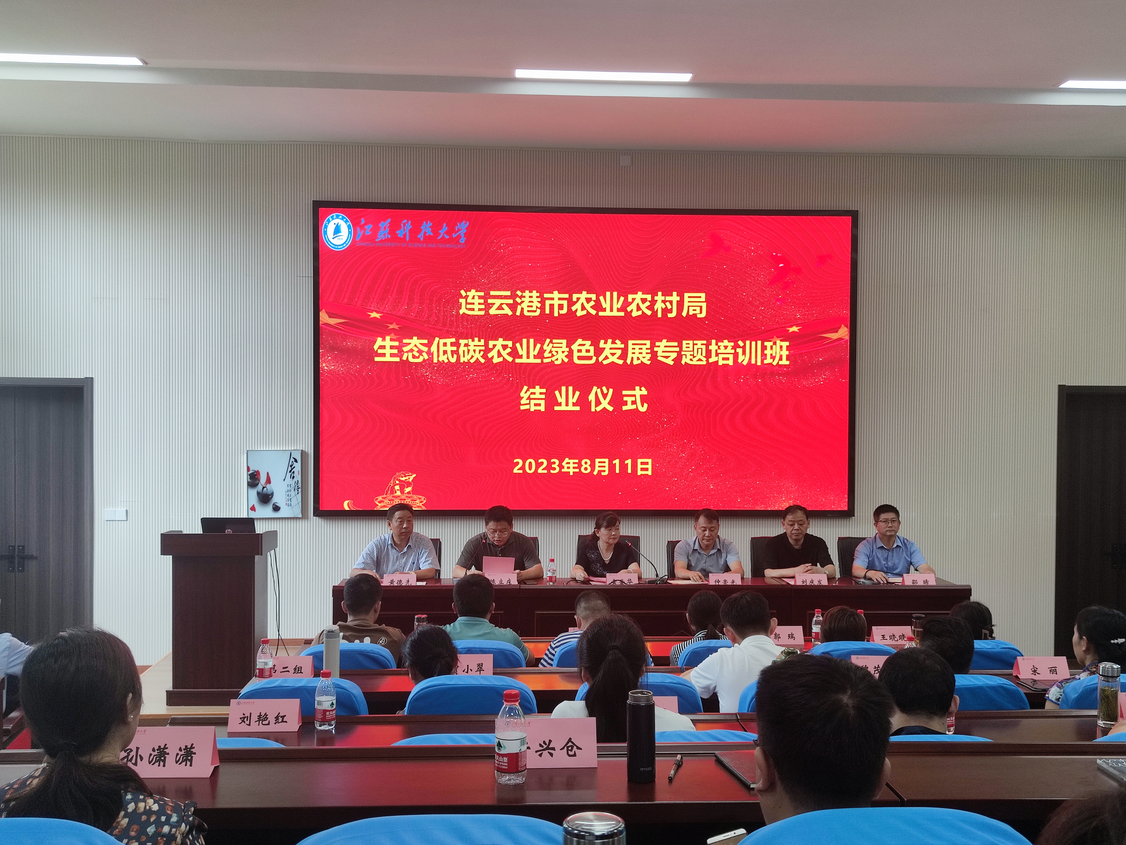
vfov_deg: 39.7
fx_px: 1171
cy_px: 422
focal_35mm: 36
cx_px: 563
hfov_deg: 51.4
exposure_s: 1/100
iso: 87
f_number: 1.69
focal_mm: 6.72
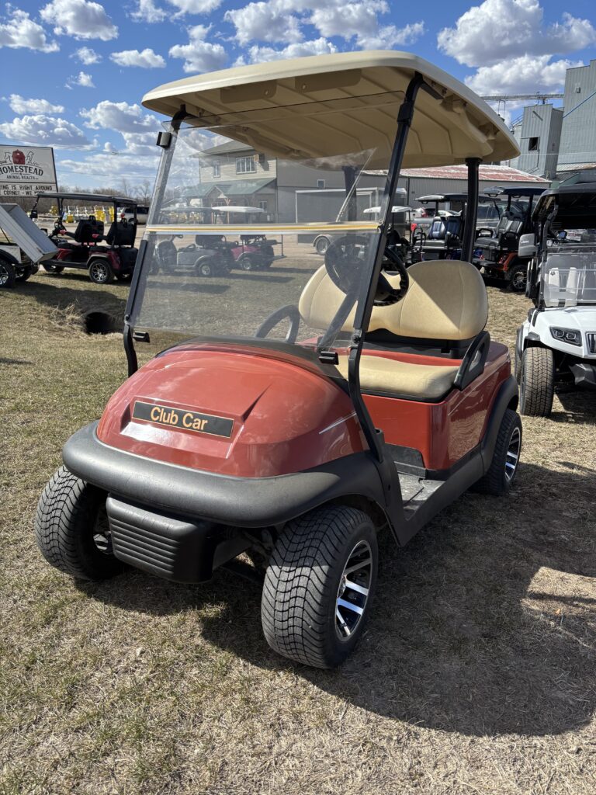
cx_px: 298
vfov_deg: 67.3
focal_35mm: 26
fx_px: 597
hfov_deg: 53.1
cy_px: 398
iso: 50
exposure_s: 1/2342
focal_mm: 5.96
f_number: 1.6
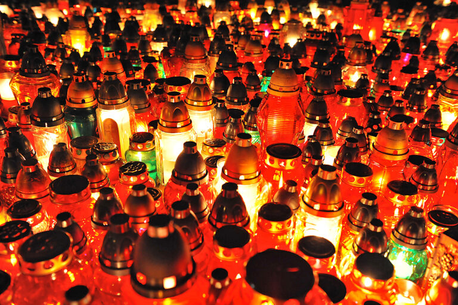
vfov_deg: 38.8
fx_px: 432
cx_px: 229
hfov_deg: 55.8
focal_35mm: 34
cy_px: 152
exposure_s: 1/30
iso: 3600
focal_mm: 34
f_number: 4.5
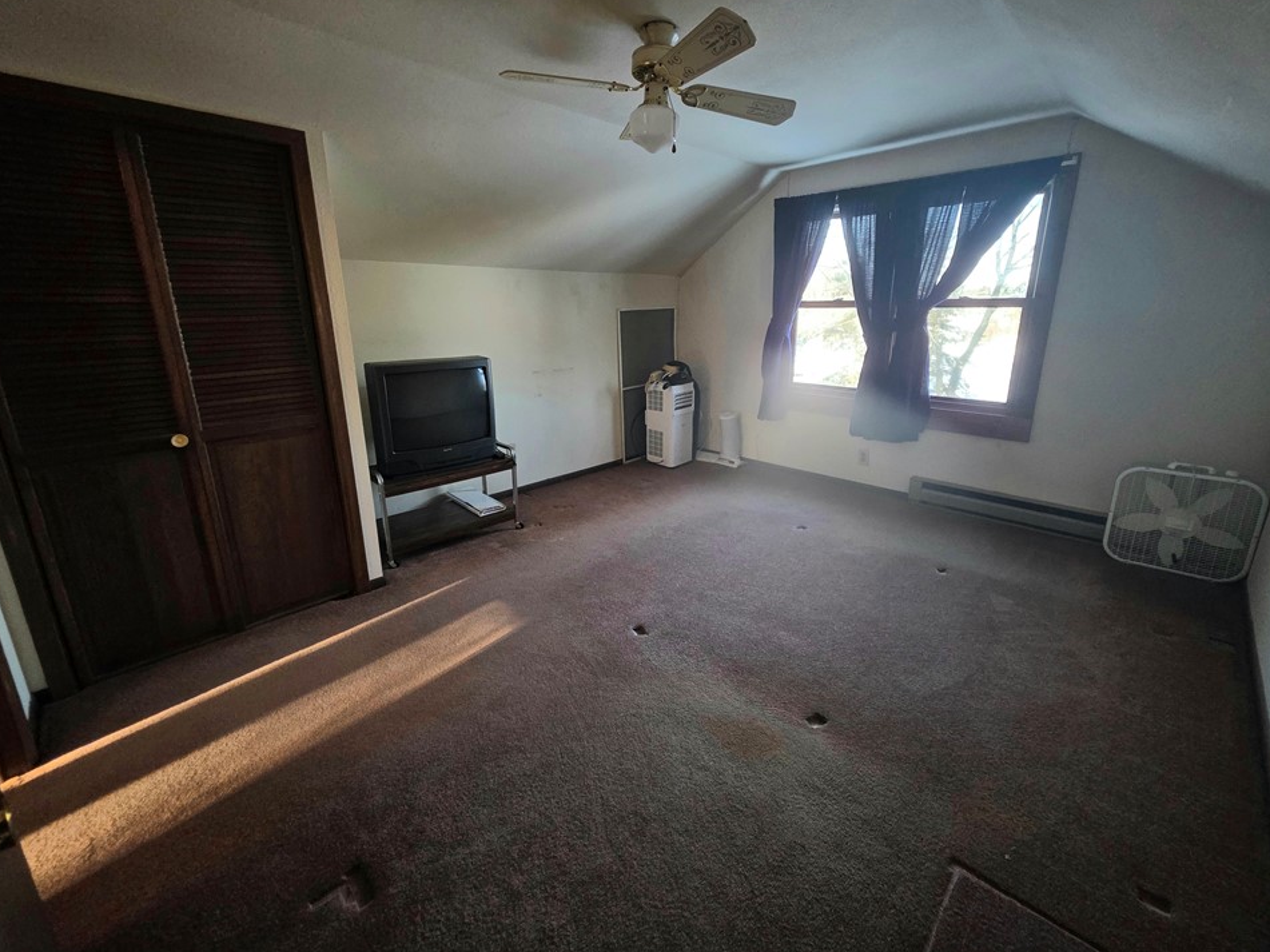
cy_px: 451
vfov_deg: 85.6
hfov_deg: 102.1
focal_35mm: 14
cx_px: 641
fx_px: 514
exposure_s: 1/120
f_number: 1.9
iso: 200
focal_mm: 2.2
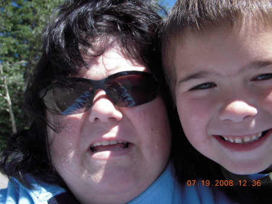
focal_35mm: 38
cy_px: 102
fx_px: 298
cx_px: 136
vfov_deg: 37.7
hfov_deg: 49.0
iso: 100
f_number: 3.3
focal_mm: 6.3
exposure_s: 1/500
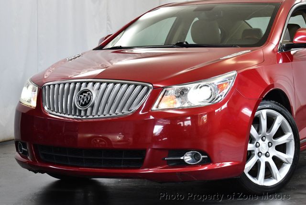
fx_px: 783
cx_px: 153
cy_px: 102
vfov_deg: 14.9
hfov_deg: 22.1
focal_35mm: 92
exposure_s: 1/125
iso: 1000
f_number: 5.3
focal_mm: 46
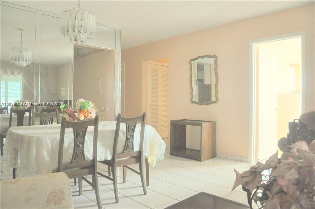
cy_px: 104
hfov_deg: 67.5
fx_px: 236
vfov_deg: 47.8
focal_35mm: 27
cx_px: 158
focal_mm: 18
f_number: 3.5
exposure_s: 1/13
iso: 800
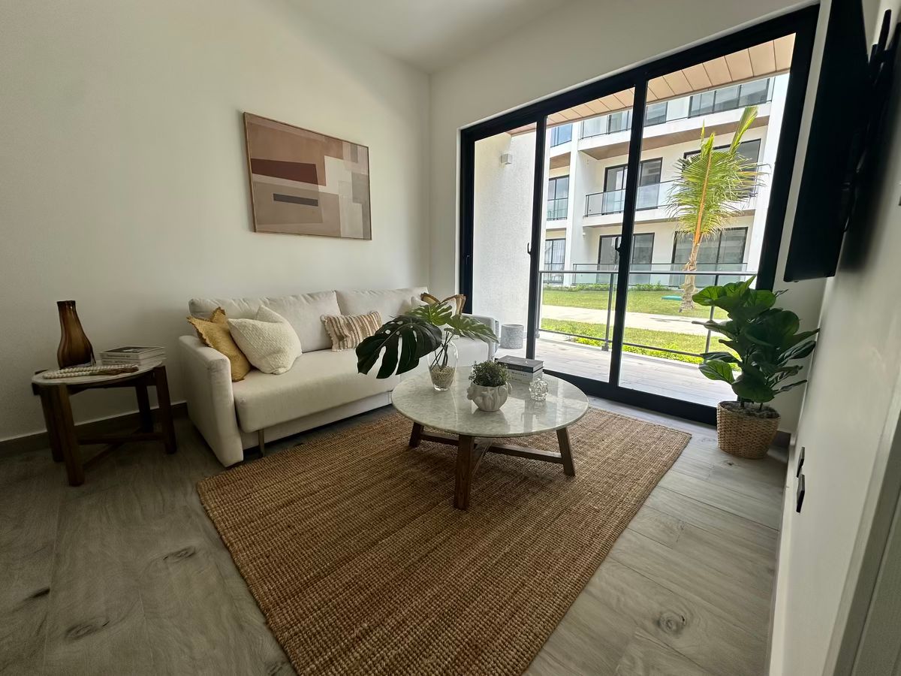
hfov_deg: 102.1
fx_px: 364
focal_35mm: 14
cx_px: 450
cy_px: 338
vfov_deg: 85.7
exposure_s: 1/134
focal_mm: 2.22
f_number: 2.2
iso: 40
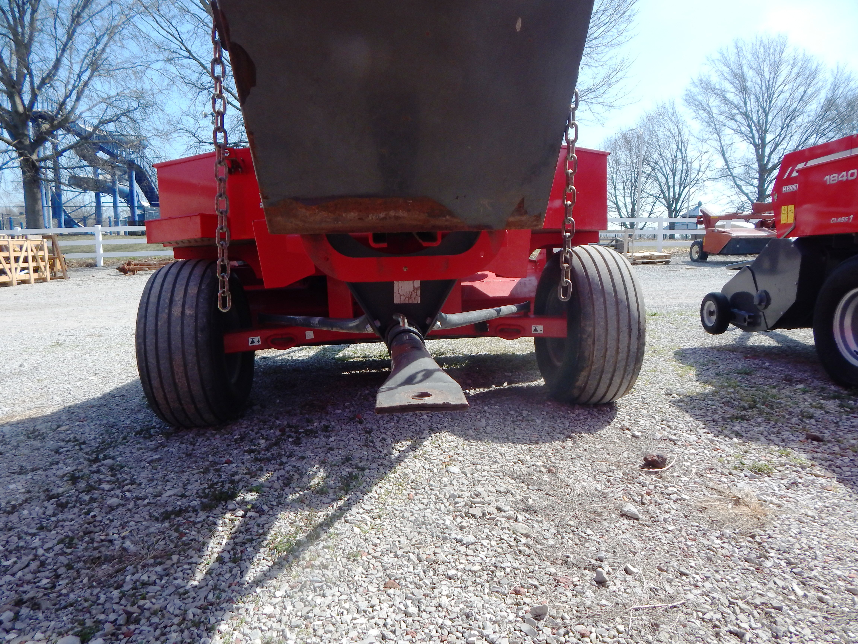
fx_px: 545
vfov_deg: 61.1
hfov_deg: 76.4
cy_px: 322
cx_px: 429
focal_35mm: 22
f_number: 3
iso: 125
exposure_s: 1/1000
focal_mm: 4
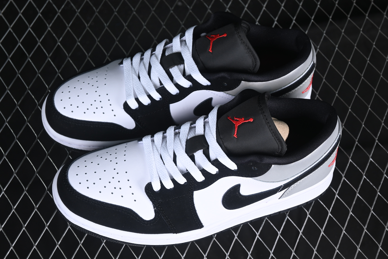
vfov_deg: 18.2
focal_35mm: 75
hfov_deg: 27.0
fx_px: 808
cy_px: 130
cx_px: 194
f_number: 6.3
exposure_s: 1/80
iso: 160
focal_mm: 50
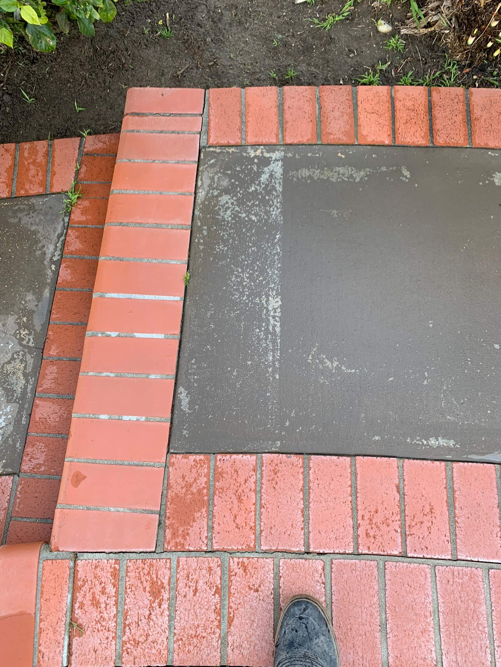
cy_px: 334
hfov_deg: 53.1
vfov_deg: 67.3
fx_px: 502
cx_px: 250
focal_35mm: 26
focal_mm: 4.25
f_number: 1.8
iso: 25
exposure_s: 1/122
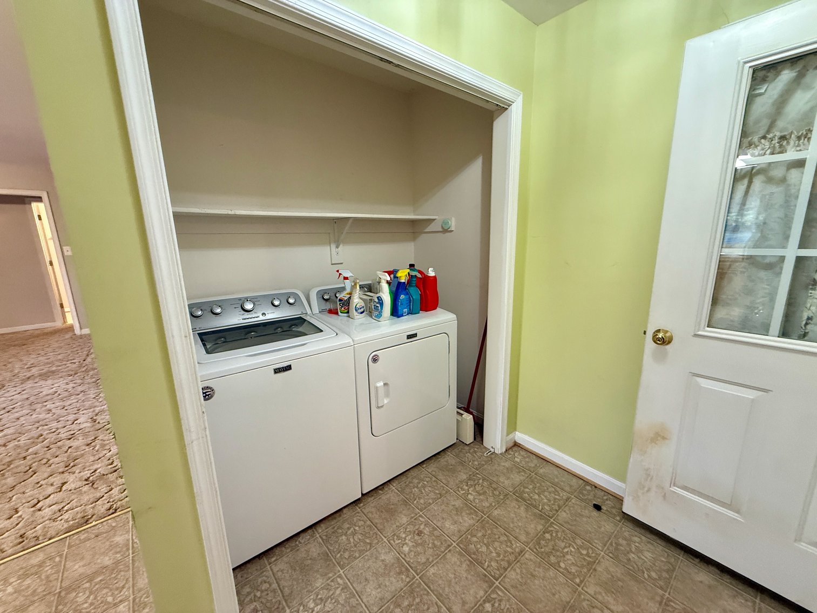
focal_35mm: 14
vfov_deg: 85.7
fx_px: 330
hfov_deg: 102.1
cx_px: 408
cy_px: 306
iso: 250
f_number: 2.2
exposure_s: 1/60
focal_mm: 2.22
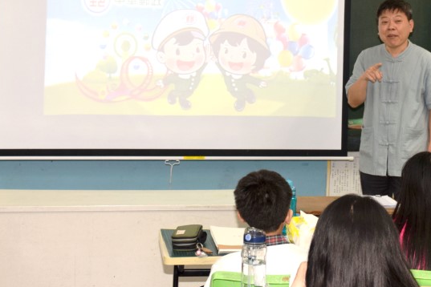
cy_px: 85
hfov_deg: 29.9
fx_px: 802
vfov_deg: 20.2
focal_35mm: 67
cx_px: 276
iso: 800
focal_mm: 30
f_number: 5.6
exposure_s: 1/125
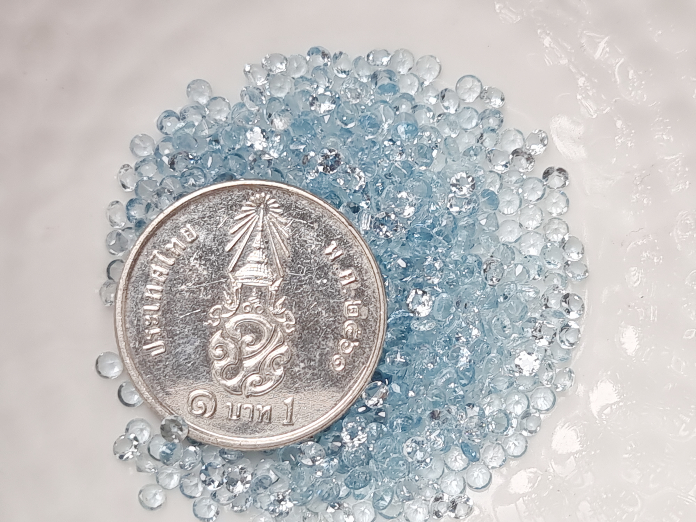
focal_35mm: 24
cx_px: 348
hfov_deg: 71.6
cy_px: 261
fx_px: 483
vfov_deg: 56.8
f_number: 1.8
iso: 50
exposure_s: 1/60
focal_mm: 6.7
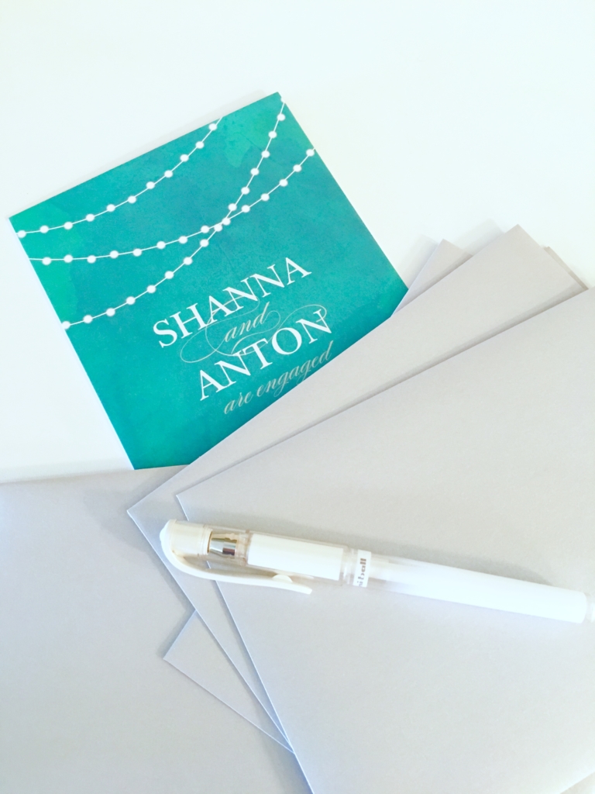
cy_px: 397
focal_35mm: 29
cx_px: 298
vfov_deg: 61.7
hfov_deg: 48.2
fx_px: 665
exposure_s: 1/8
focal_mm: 4.15
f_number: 2.2
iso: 100
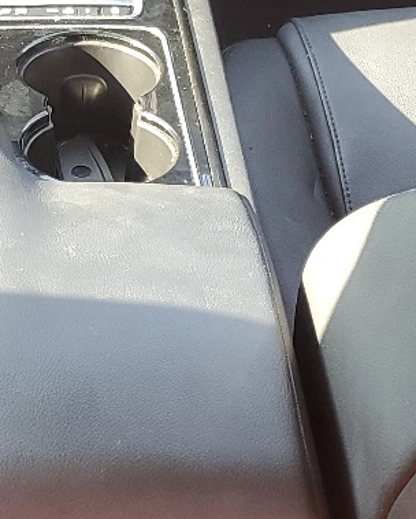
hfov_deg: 14.2
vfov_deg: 17.8
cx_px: 5
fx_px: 1644
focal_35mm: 107
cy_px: 138
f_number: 1.5
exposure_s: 1/120
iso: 96
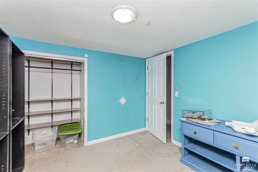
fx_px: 107
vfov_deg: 77.3
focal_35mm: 15
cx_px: 129
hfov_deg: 100.4
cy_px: 86
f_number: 10
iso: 640
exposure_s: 1/60
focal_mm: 10
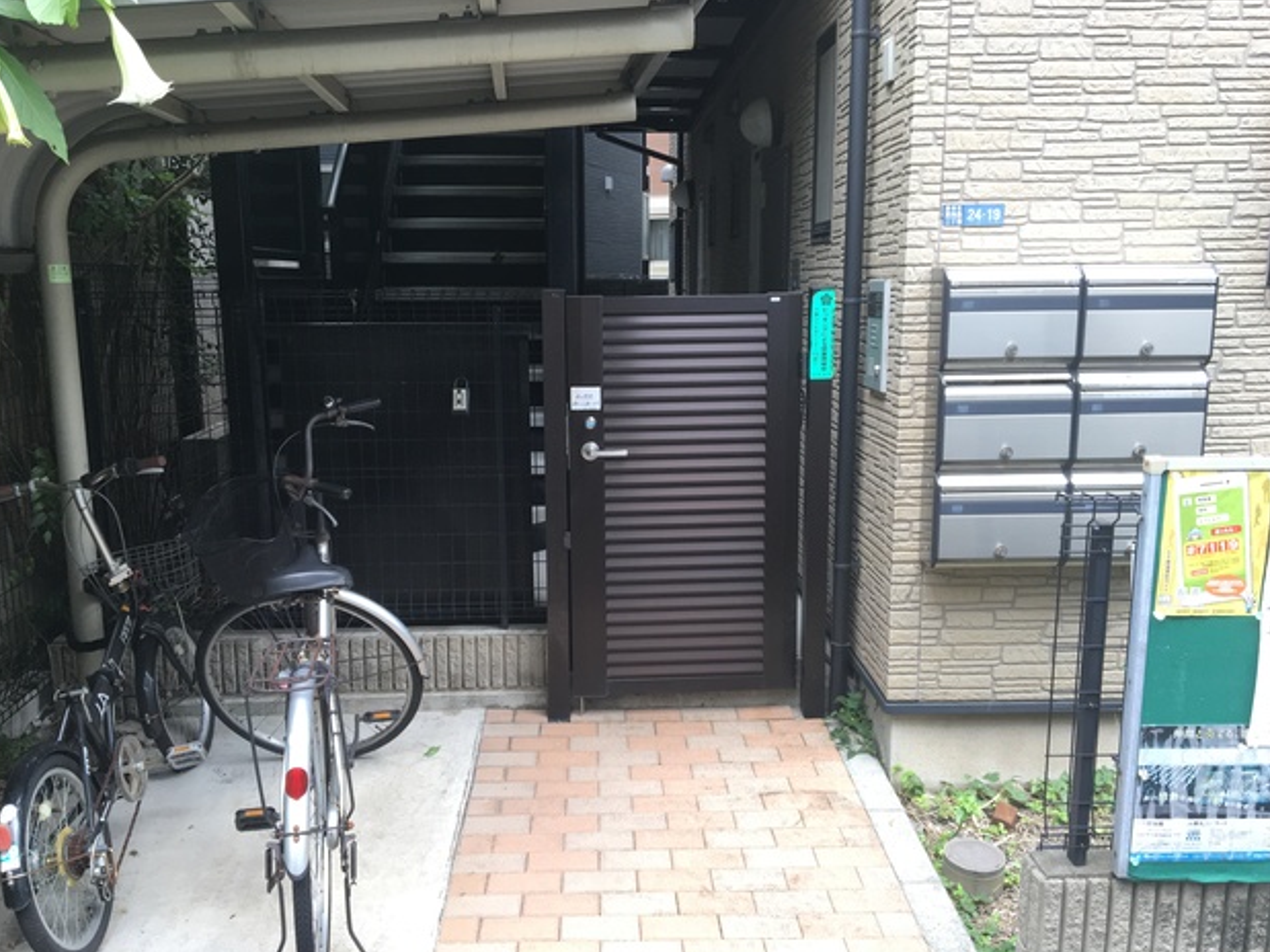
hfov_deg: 60.0
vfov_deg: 46.8
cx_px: 634
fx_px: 1100
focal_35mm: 30
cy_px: 480
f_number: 2.2
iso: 40
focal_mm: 4.15
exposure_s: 1/120
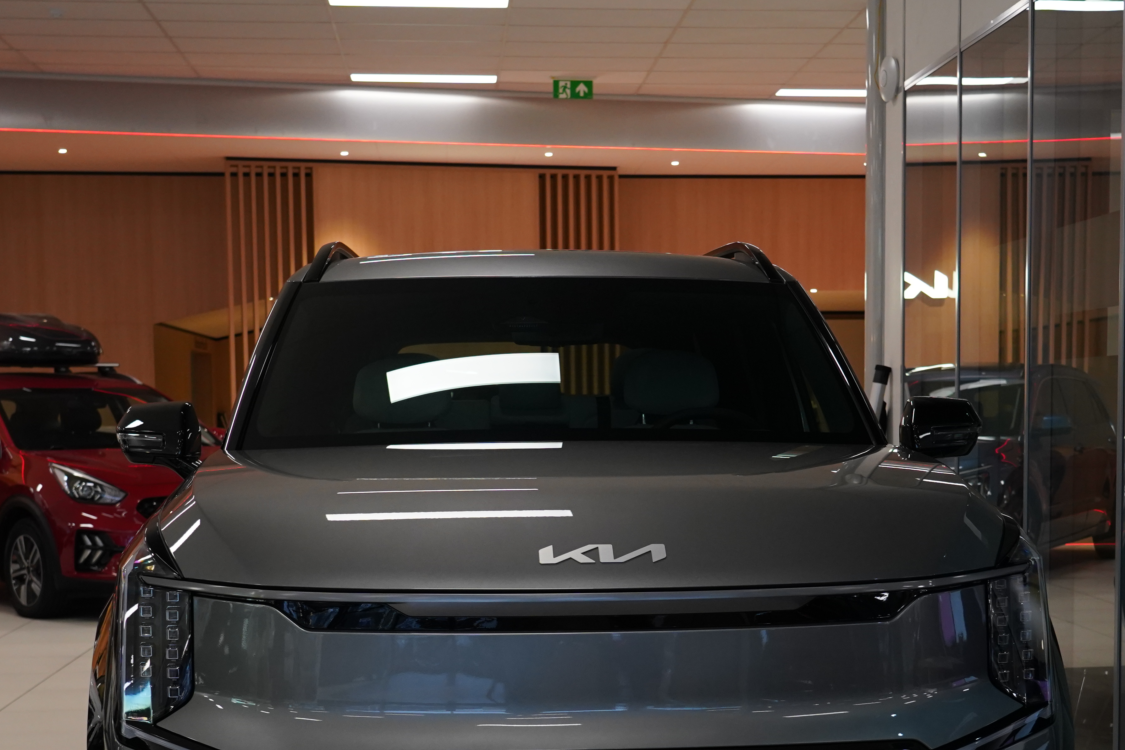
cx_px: 622
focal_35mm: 57
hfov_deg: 35.0
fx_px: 1781
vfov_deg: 23.5
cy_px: 581
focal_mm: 34
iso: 2000
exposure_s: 1/60
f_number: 4.5
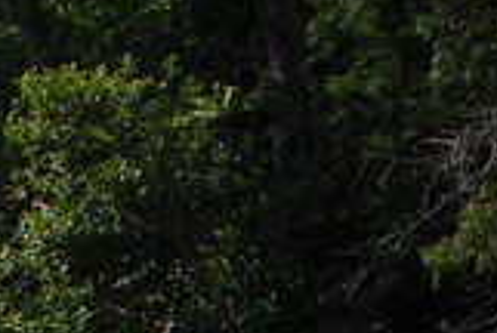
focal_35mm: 134
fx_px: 1853
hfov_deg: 15.0
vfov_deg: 9.5
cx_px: 516
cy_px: 714
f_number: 5
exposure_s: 1/1250
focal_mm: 18
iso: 200
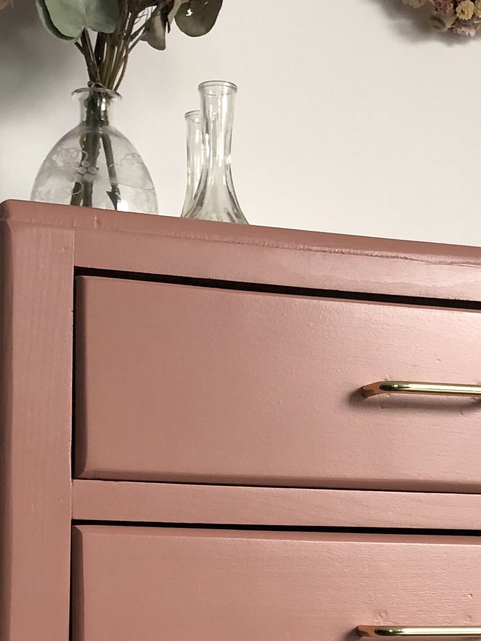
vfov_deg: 24.4
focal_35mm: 77
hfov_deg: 19.1
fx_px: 1426
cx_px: 245
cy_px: 613
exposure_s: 1/30
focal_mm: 3.99
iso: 32
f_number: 1.8
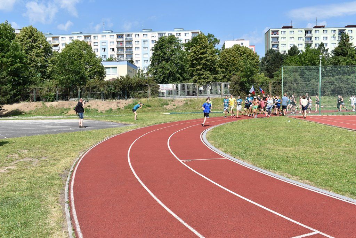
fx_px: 356
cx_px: 178
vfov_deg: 36.9
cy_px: 119
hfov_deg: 53.1
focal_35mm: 36
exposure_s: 1/250
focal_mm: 24
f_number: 8
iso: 100
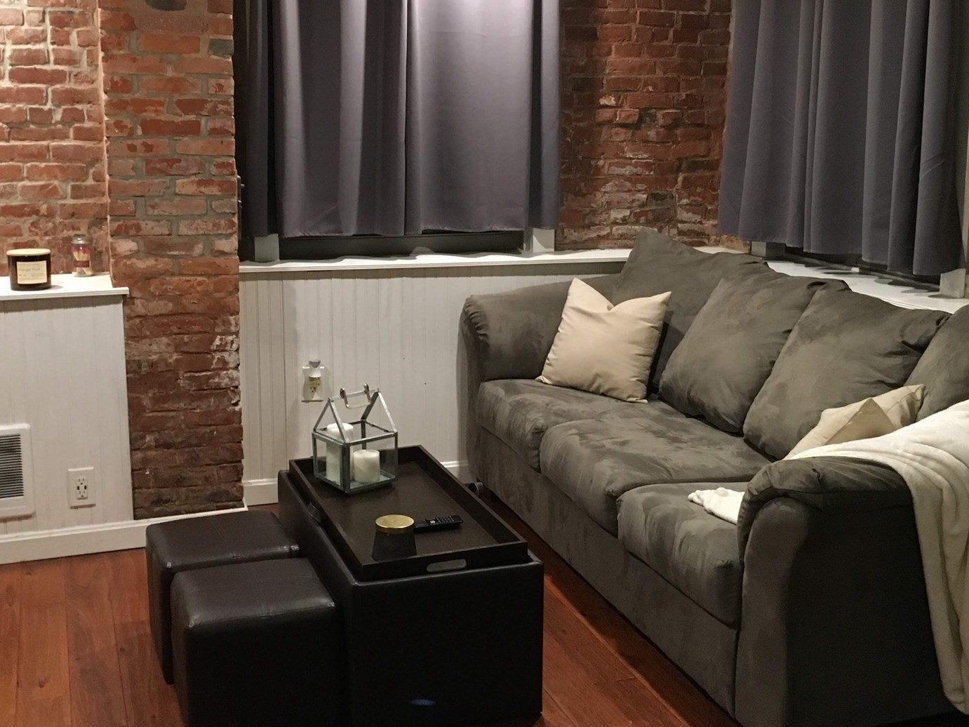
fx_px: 1204
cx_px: 443
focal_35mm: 43
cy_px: 300
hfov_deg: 43.8
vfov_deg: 33.5
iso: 200
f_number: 2.2
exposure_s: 1/17
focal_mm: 4.15
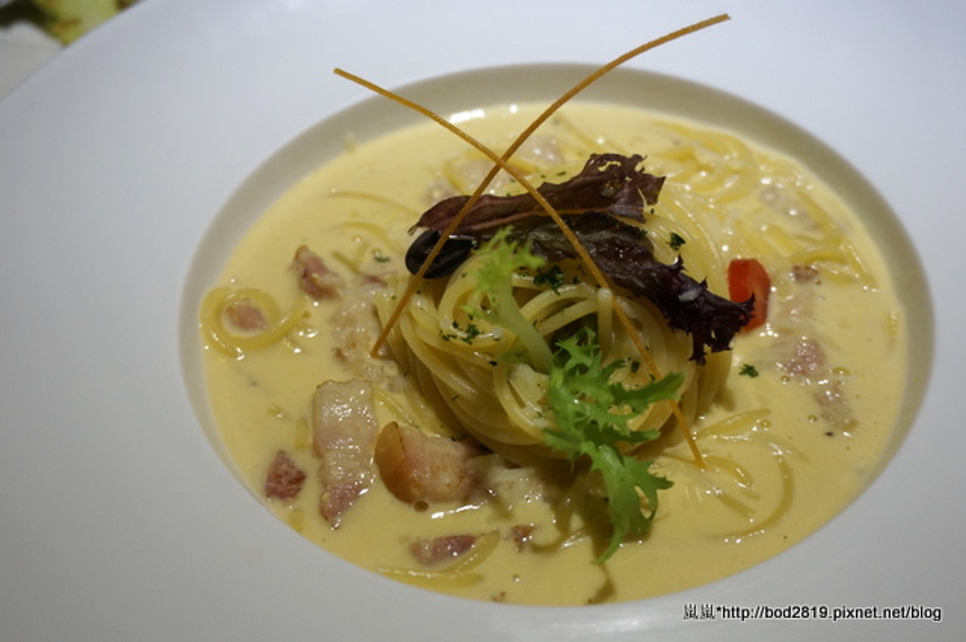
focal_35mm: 38
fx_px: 1005
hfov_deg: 51.3
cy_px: 321
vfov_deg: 35.4
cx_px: 483
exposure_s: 1/60
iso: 500
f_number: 4.5
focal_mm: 25
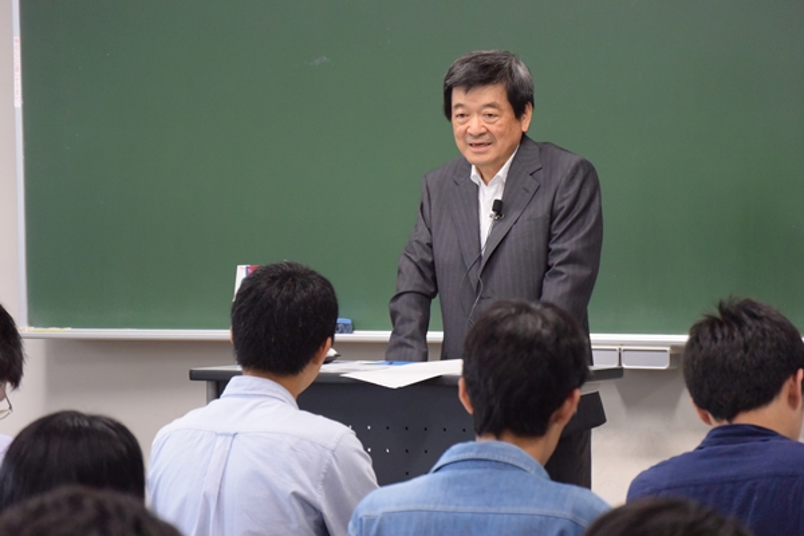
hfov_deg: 11.1
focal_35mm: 186
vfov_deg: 7.4
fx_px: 4154
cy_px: 268
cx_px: 402
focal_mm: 69
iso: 1600
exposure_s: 1/60
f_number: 4.8
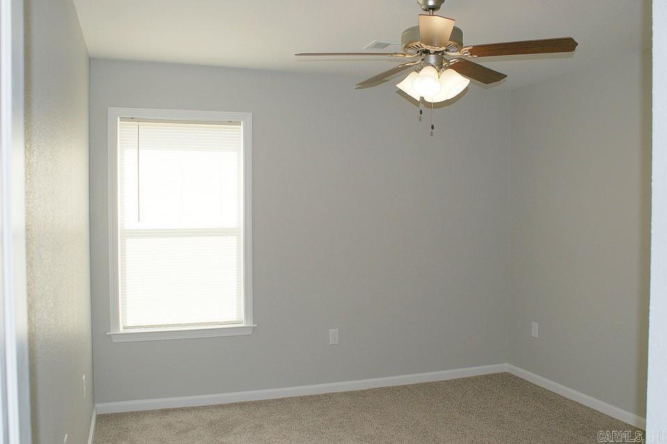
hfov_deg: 61.9
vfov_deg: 43.6
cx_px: 334
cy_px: 222
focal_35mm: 30
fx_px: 556
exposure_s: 1/160
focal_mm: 20
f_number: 5.6
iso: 100
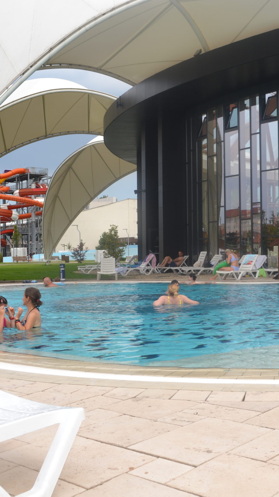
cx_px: 222
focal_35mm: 52
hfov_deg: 22.7
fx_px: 684
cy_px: 248
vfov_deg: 39.9
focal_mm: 22
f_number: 8
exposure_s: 1/200
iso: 100
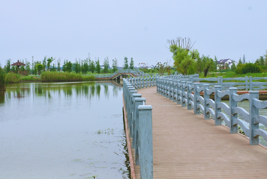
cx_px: 134
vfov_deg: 18.2
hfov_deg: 27.0
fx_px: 557
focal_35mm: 75
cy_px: 90
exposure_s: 1/160
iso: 200
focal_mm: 50
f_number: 10
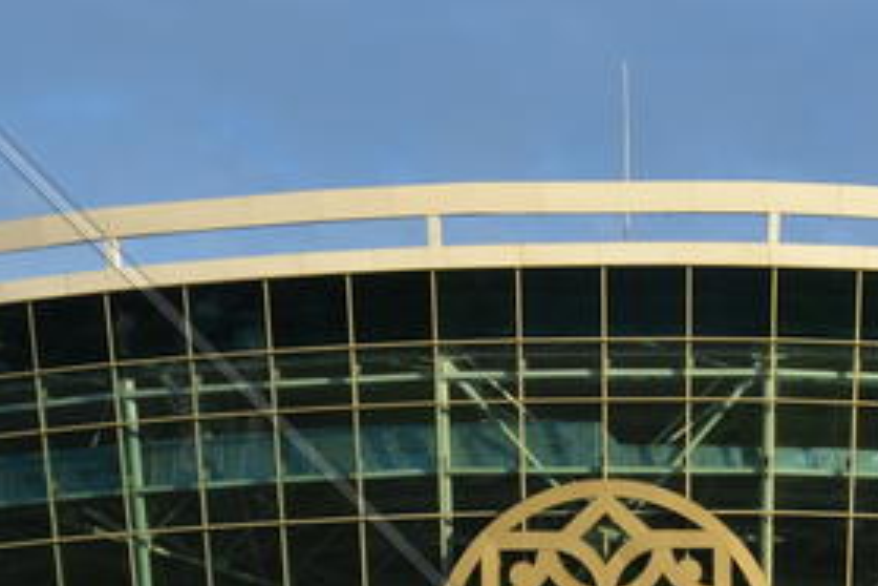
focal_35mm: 178
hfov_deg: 11.5
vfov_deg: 7.6
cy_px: 807
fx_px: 4341
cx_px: 661
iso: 100
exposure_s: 1/100
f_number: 9
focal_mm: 38
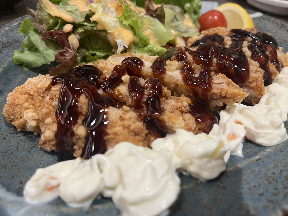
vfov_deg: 53.1
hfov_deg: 67.3
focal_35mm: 26
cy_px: 108
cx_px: 144
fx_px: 216
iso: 125
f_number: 1.6
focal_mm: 5.1
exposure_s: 1/77
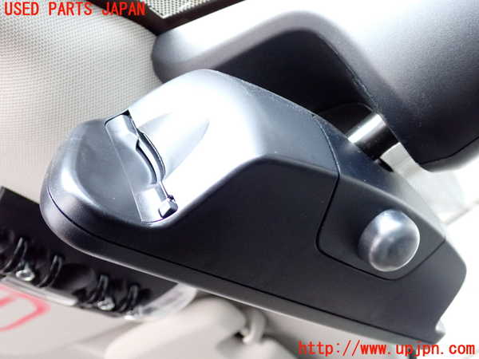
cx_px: 240
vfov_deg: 35.1
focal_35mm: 41
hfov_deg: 45.8
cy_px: 180
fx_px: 567
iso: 1250
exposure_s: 1/125
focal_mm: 7.31
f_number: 2.8
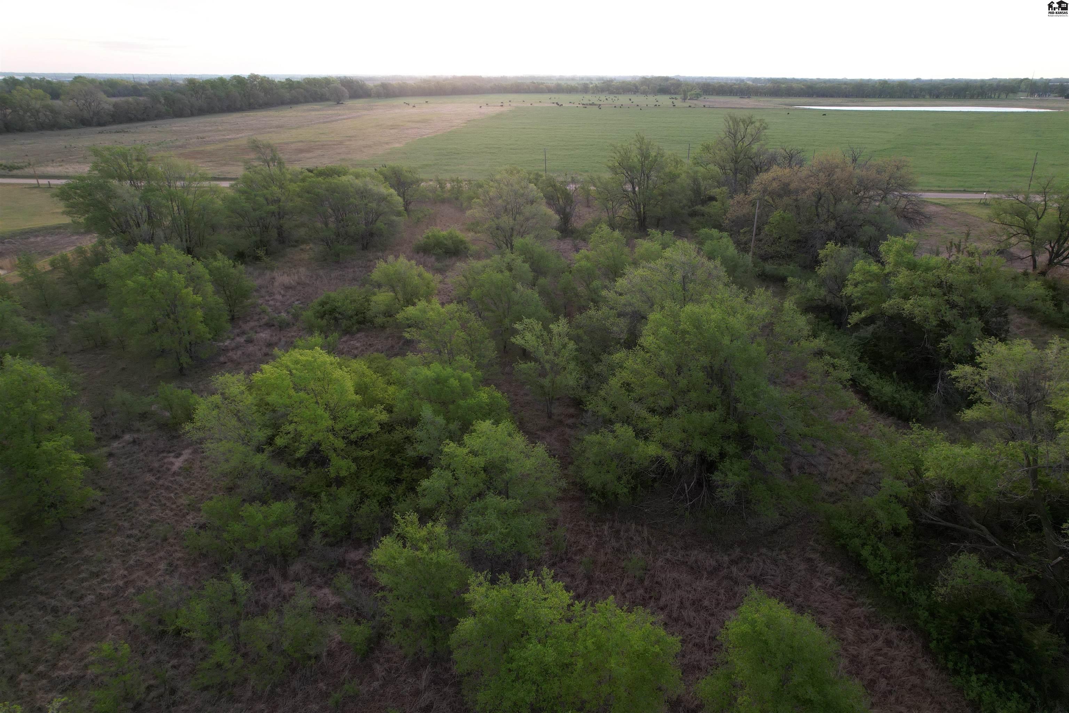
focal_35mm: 22
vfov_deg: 57.2
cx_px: 534
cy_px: 356
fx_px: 653
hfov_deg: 78.6
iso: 210
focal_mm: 8.38
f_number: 2.8
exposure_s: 1/15
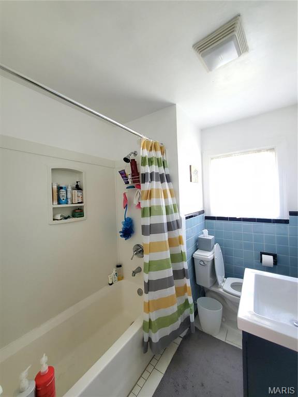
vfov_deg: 106.2
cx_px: 149
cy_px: 198
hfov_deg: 89.9
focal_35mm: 13
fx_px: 149
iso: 400
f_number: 2.2
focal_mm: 1.8
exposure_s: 1/30
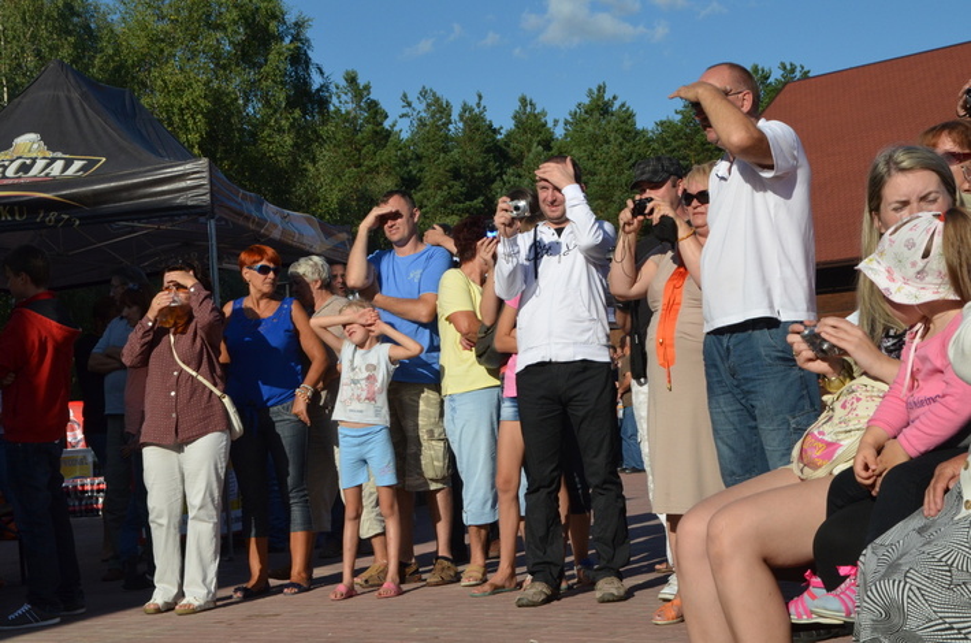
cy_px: 322
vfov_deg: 19.6
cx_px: 486
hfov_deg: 29.3
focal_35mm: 69
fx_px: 1857
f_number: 16
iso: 800
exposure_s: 1/1000
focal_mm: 46
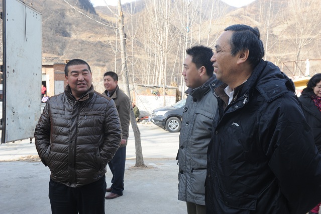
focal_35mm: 36
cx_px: 160
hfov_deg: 53.2
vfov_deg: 36.8
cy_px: 107
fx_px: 321
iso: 400
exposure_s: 1/160
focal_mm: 36
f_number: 8
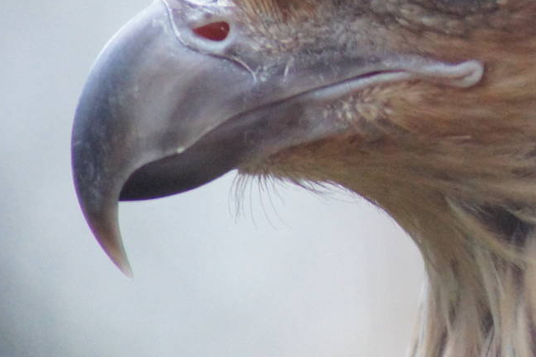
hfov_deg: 1.9
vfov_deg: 1.2
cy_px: 51
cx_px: 542
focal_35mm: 1105
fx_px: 16443
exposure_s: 1/500
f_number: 7.1
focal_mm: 300
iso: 3200
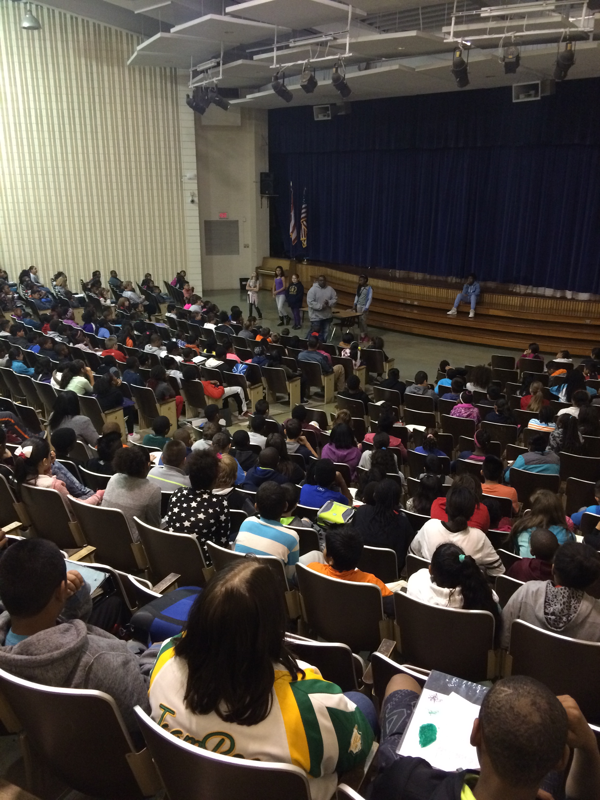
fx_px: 670
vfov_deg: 61.7
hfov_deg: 48.2
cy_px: 400
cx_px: 300
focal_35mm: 29
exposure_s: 1/20
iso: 250
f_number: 2.2
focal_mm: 4.15
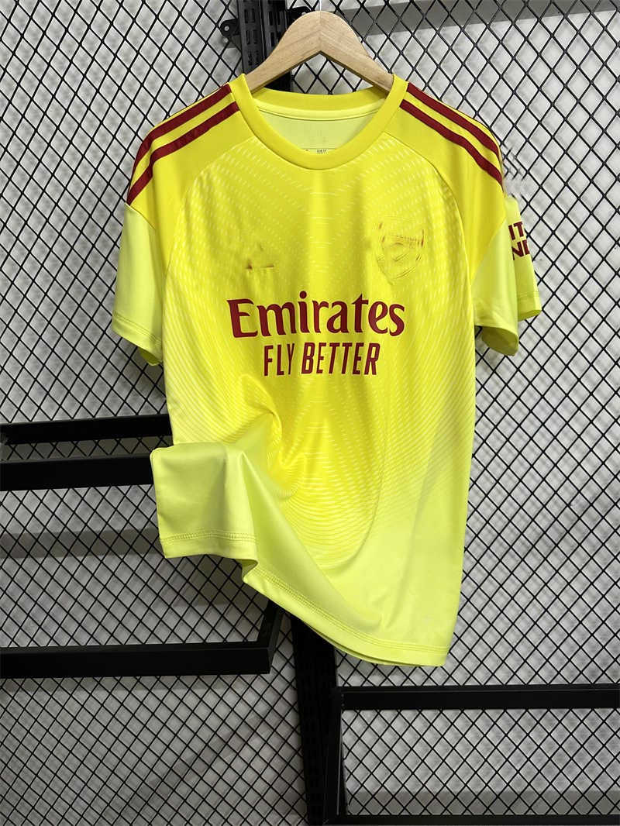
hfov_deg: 56.8
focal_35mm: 24
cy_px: 413
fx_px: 573
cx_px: 310
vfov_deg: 71.6
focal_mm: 6.86
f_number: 1.78
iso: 320
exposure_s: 1/50
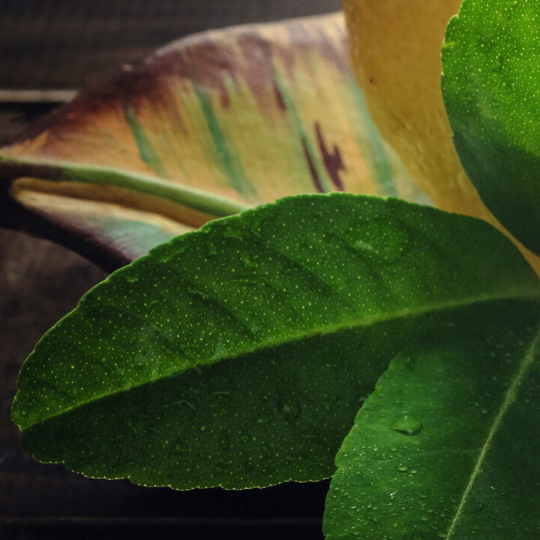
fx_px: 3212
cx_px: 835
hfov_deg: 9.3
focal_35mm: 182
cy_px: 98
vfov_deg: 9.6
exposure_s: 1/3
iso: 200
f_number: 16
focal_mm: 60
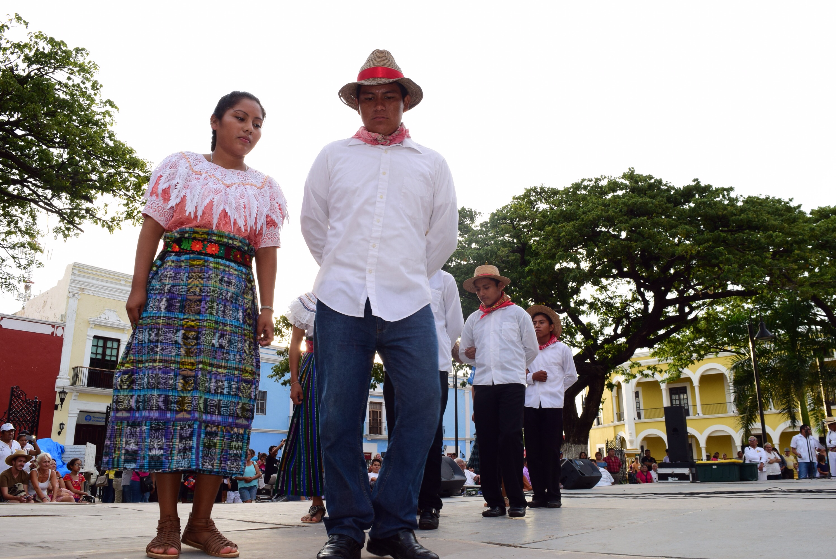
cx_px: 418
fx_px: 627
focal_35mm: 27
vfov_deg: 48.0
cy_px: 280
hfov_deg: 67.3
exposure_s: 1/125
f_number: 8
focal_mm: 18
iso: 400
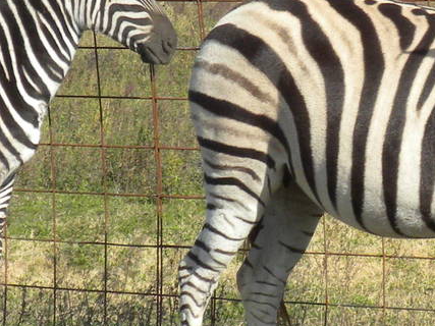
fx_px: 3392
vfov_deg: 5.5
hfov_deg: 7.3
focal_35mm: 270
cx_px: 472
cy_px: 127
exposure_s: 1/476
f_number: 5
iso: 91
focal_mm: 12.7
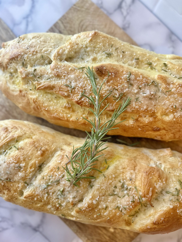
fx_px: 168
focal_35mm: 24
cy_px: 121
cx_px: 91
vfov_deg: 71.6
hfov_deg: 56.8
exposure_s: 1/120
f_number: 1.78
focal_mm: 6.86
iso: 125
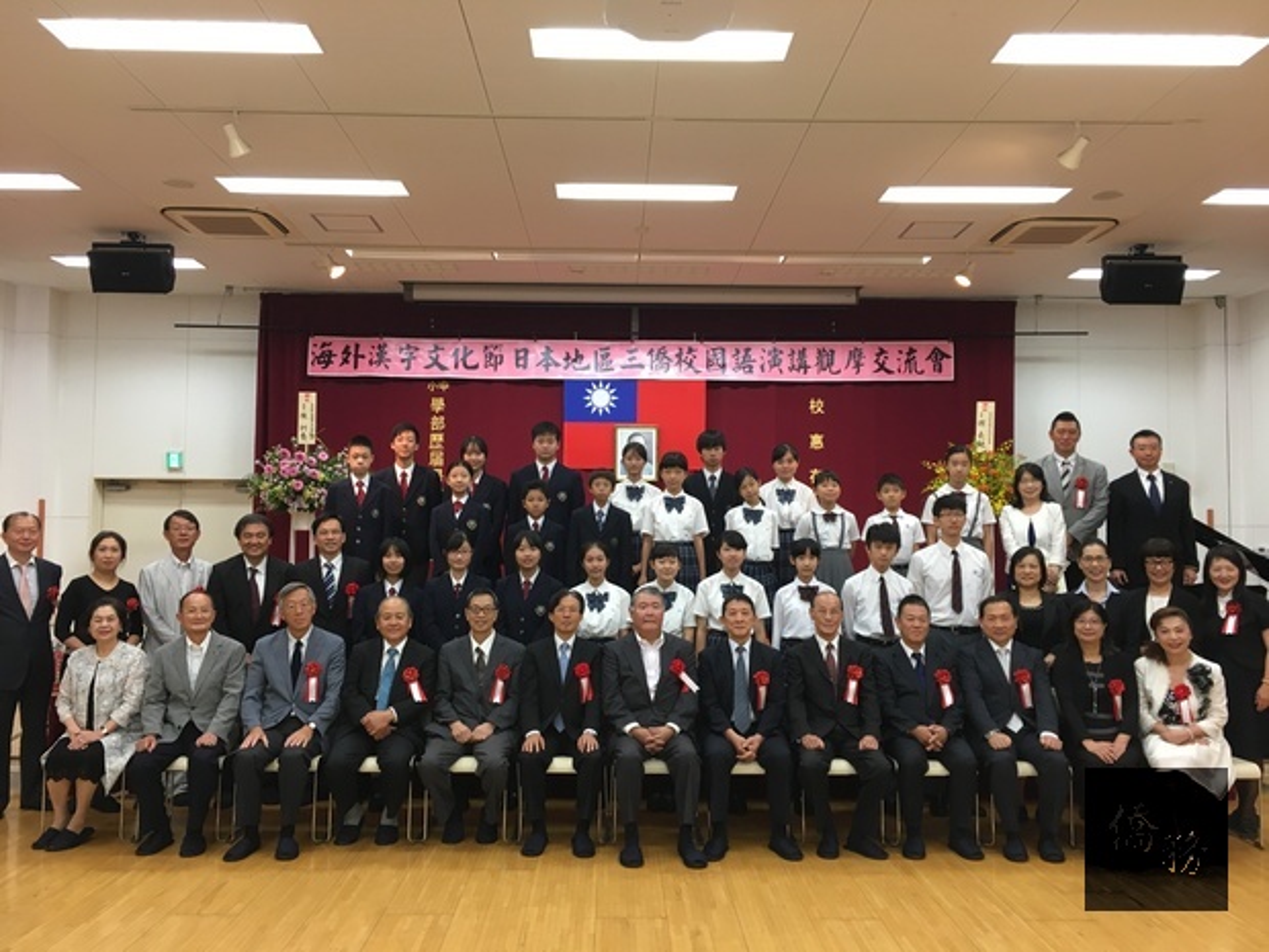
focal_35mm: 29
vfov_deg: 48.2
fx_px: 1063
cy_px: 476
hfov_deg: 61.7
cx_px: 634
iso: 64
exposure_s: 1/30
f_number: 2.2
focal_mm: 4.15
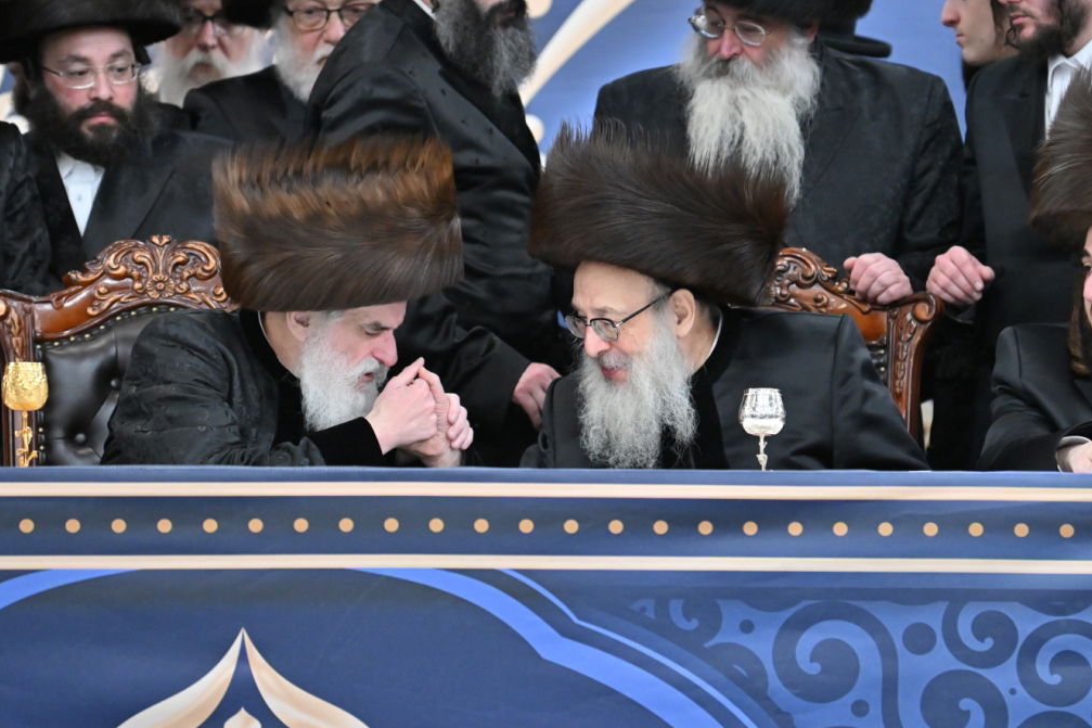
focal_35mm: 305
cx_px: 553
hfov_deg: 6.8
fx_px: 9250
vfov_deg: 4.5
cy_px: 369
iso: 1600
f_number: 2.8
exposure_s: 1/400
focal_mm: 200
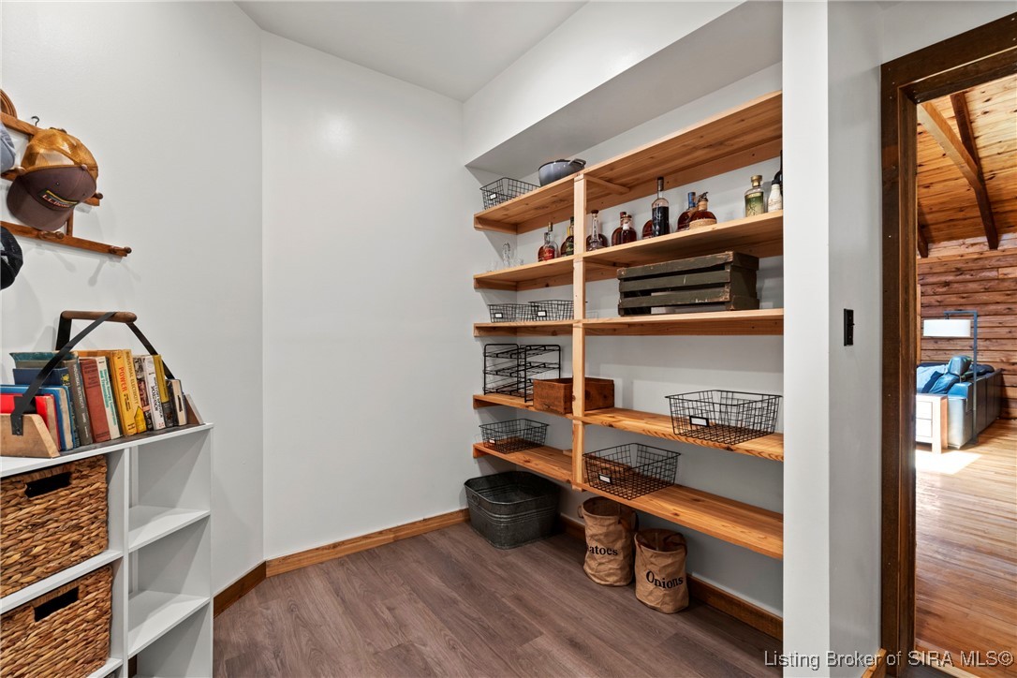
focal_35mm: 15
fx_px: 424
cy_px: 339
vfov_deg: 77.3
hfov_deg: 100.4
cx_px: 508
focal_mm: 10
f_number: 8
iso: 400
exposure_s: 1/2
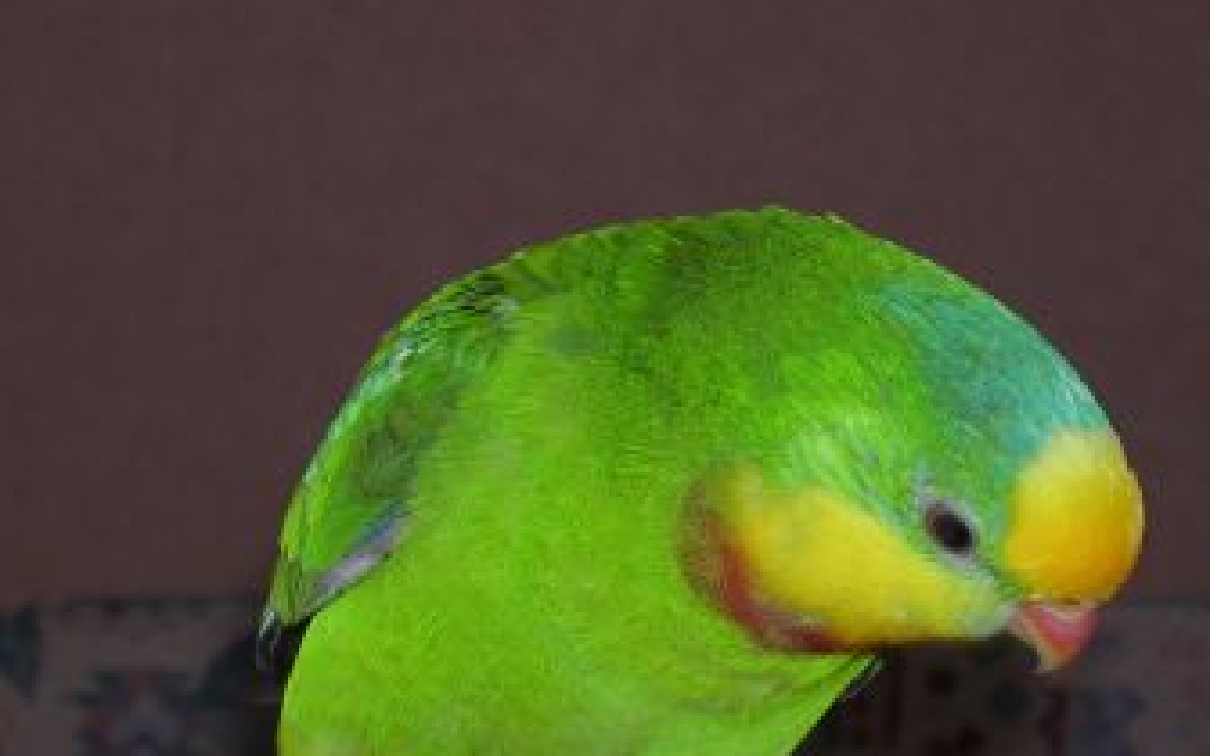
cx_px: 677
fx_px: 4782
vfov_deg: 9.0
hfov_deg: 14.4
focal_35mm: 145
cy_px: 346
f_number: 4.9
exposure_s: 1/60.1
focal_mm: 17.4
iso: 100
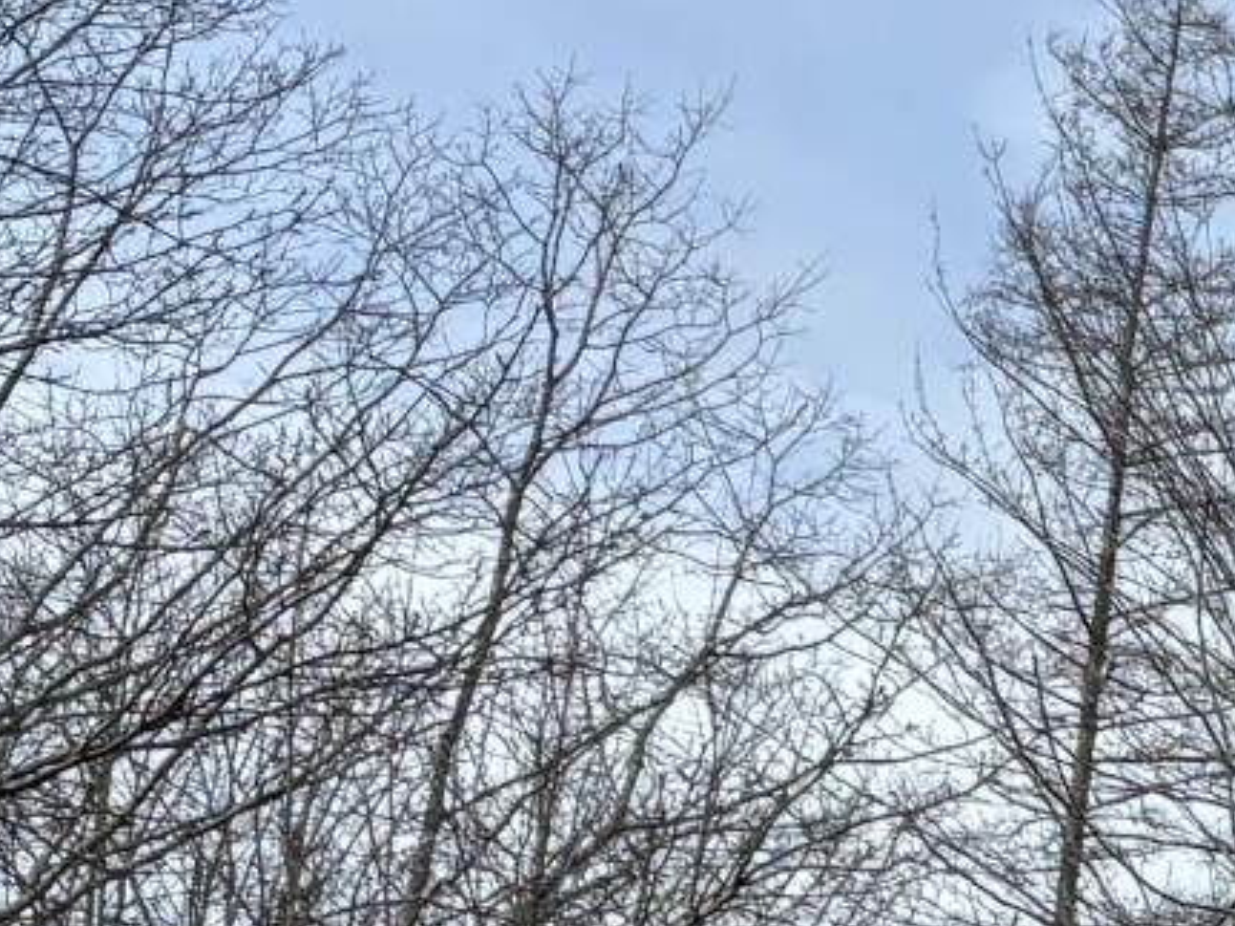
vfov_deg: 8.2
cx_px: 3358
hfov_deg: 9.3
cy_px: 791
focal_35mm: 181
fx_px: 6456
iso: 50
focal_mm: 5.96
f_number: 1.6
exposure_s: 1/4630
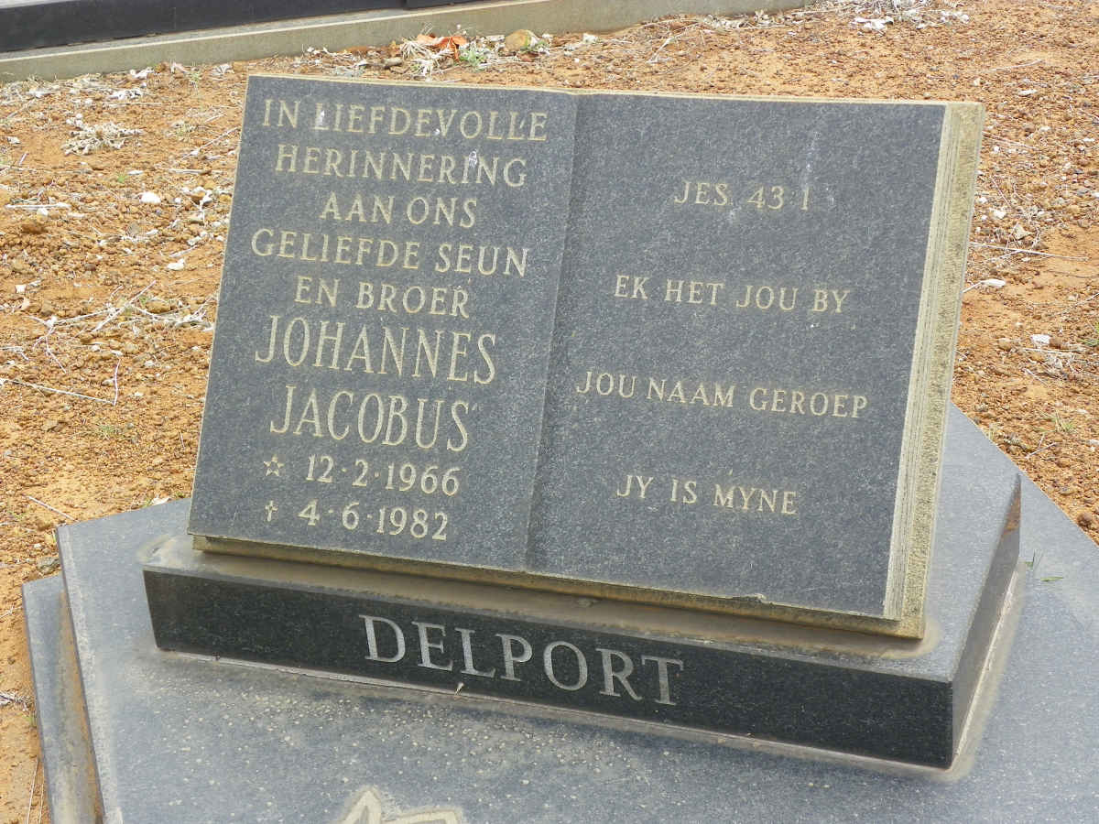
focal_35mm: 68
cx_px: 550
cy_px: 412
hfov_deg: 28.6
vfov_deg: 21.6
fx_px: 2159
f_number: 3.5
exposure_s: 1/160
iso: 64
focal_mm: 12.1
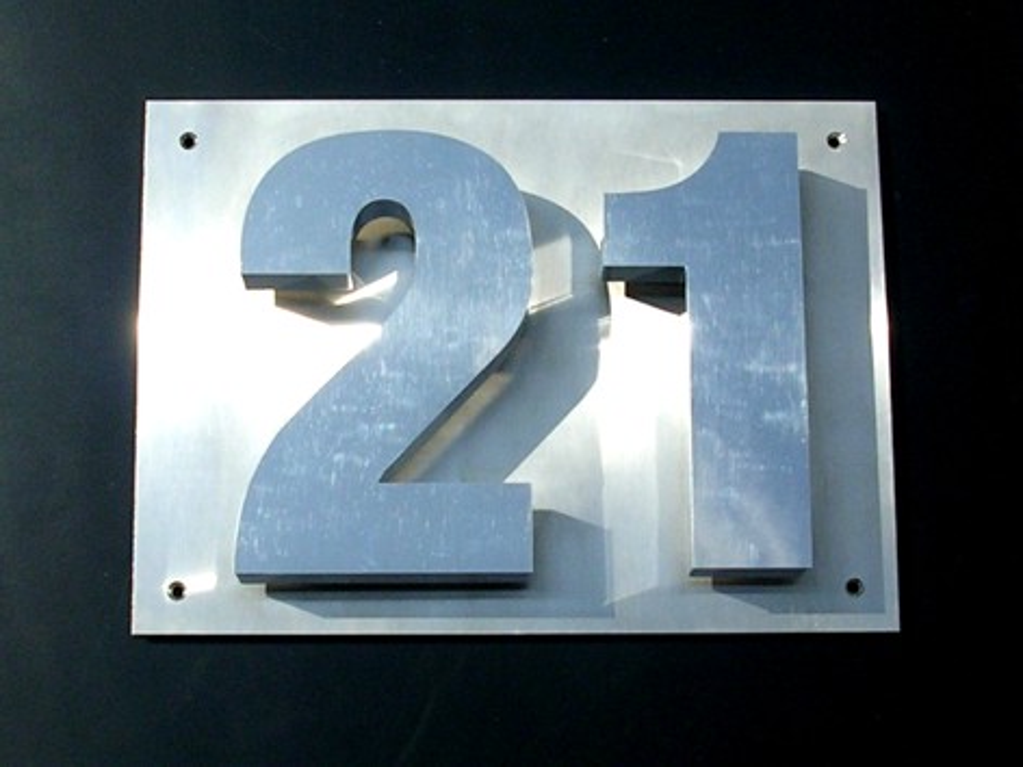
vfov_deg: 37.7
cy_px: 384
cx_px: 512
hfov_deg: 49.0
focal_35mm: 38
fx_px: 1123
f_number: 5.6
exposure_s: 1/402
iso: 50
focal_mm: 5.8
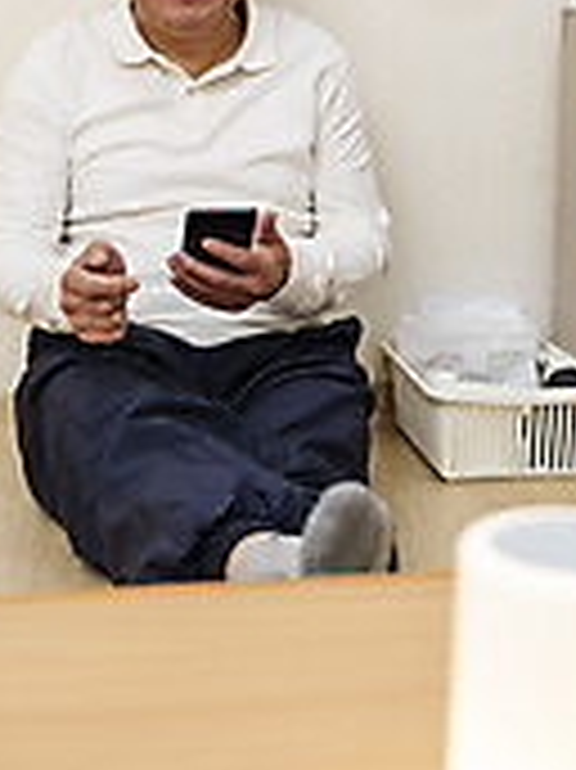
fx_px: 1599
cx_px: 380
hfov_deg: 20.4
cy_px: 171
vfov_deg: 26.6
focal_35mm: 72
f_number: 2.8
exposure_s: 1/125
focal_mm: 32
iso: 200
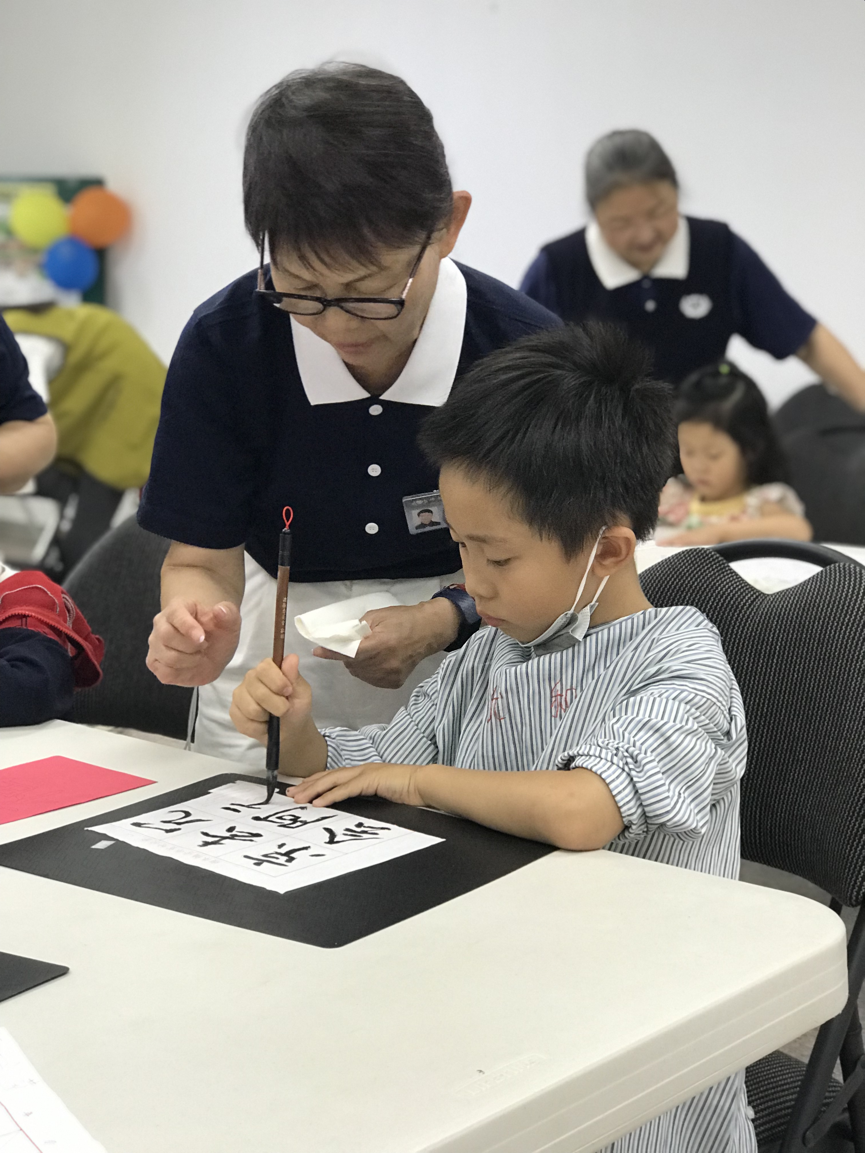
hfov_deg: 25.7
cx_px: 432
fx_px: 1899
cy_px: 576
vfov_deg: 33.8
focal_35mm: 57
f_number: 2.8
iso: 125
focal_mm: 6.6
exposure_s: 1/60
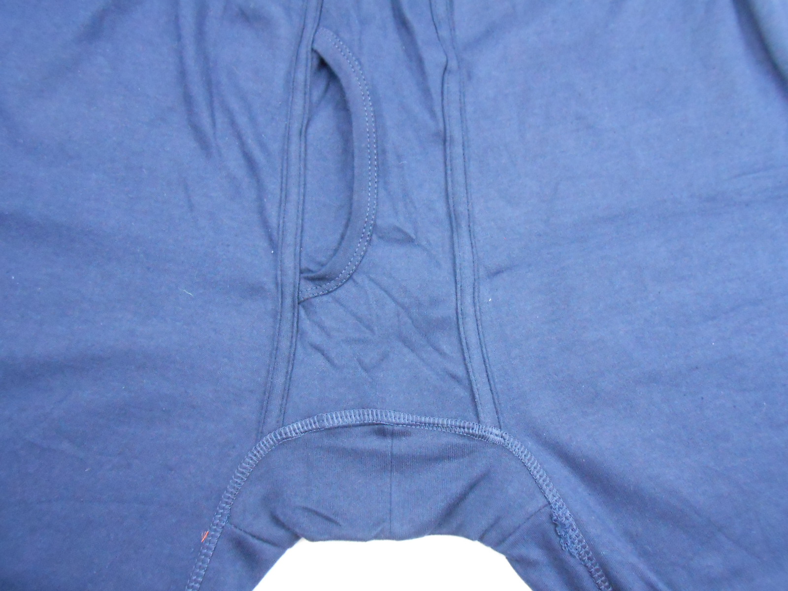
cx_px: 394
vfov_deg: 53.1
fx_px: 592
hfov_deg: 67.3
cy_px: 296
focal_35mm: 26
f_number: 3.5
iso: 800
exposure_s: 1/50
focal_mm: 4.6
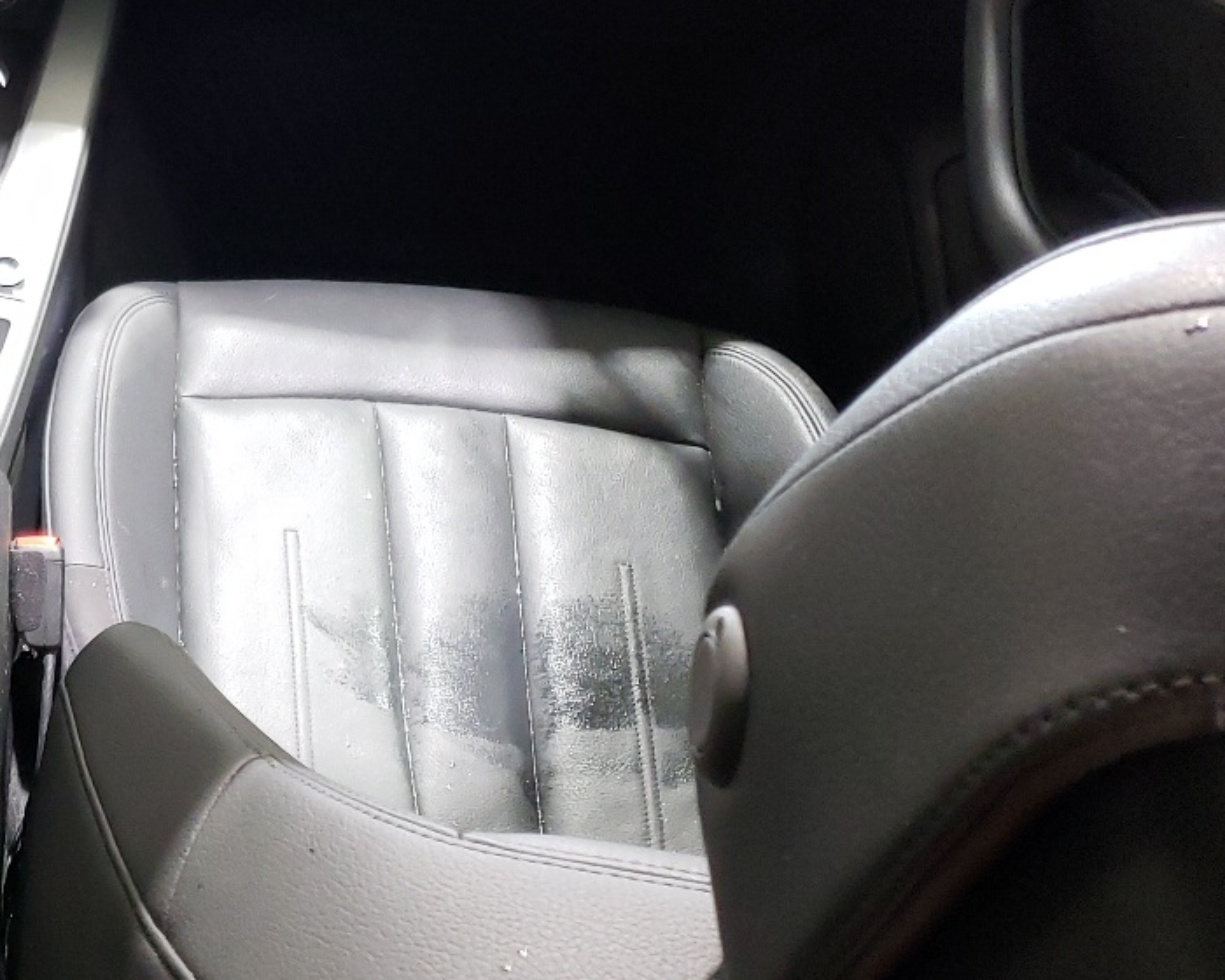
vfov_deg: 26.2
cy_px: 369
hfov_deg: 29.8
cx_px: -60
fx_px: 2103
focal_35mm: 58
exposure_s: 1/30
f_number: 1.5
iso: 254
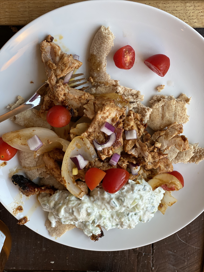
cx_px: 102
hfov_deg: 28.0
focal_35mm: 52
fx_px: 409
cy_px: 136
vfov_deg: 36.8
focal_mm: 6
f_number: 2
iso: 125
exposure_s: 1/120
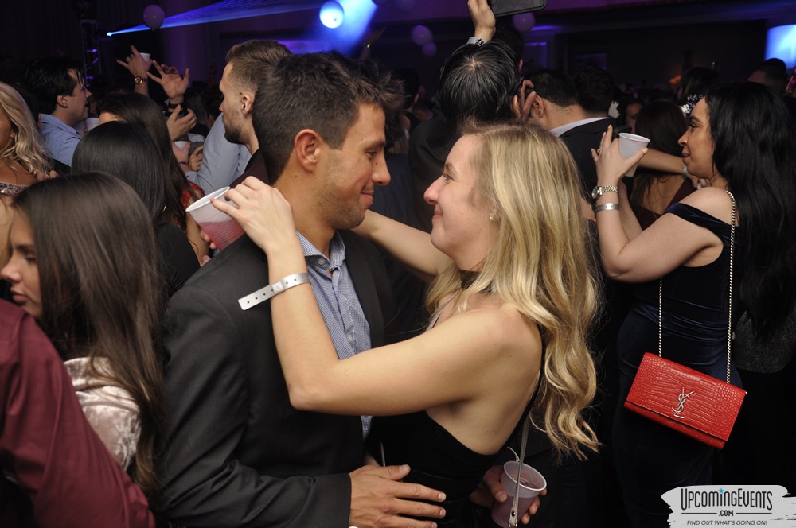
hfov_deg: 46.5
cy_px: 264
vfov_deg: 31.8
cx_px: 398
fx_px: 927
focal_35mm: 42
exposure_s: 1/60
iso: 400
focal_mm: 28
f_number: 5
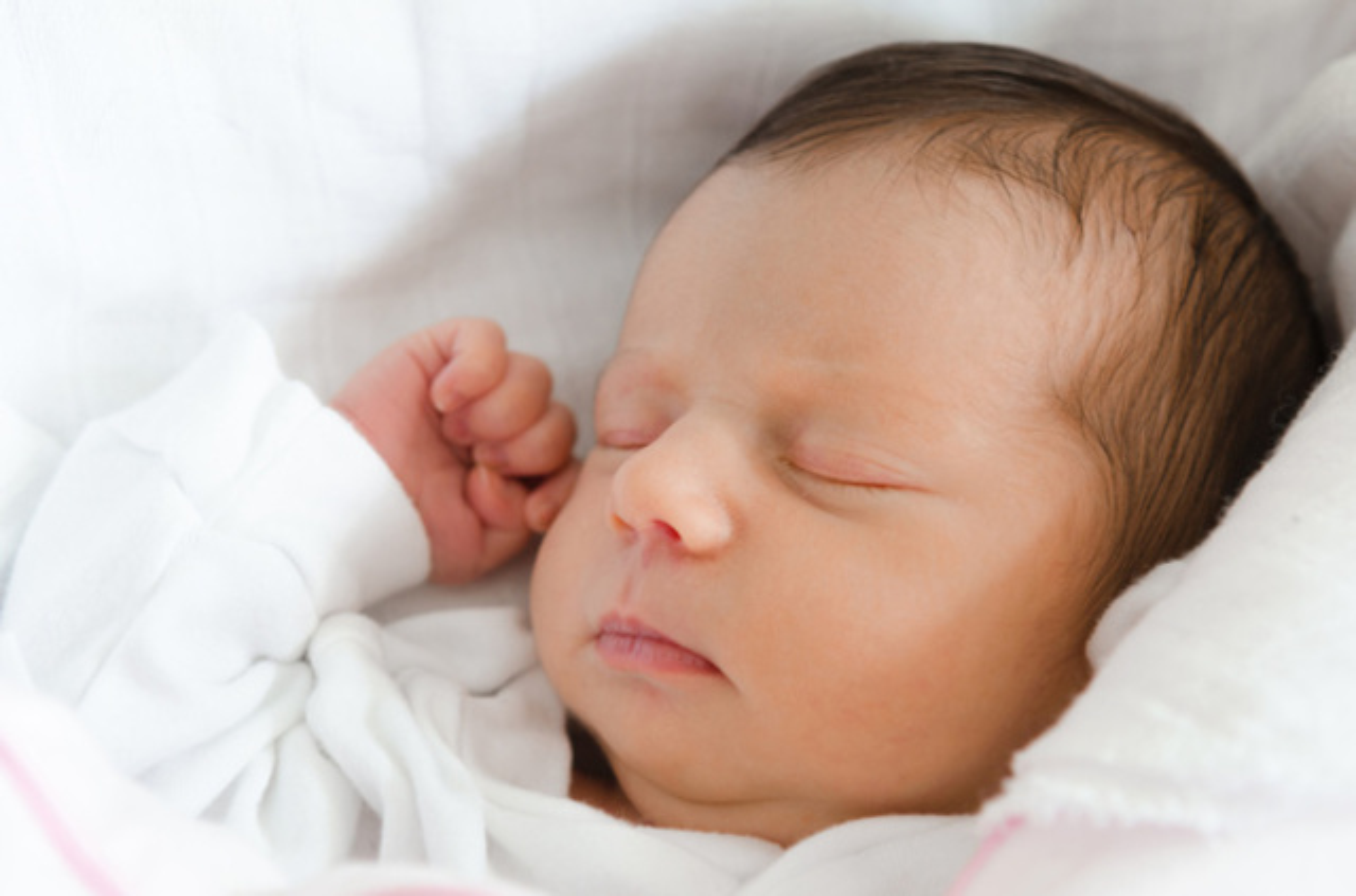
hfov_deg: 35.1
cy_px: 448
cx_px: 678
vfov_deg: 23.6
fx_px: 2141
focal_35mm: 57
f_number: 4.5
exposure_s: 1/80
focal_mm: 38
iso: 400
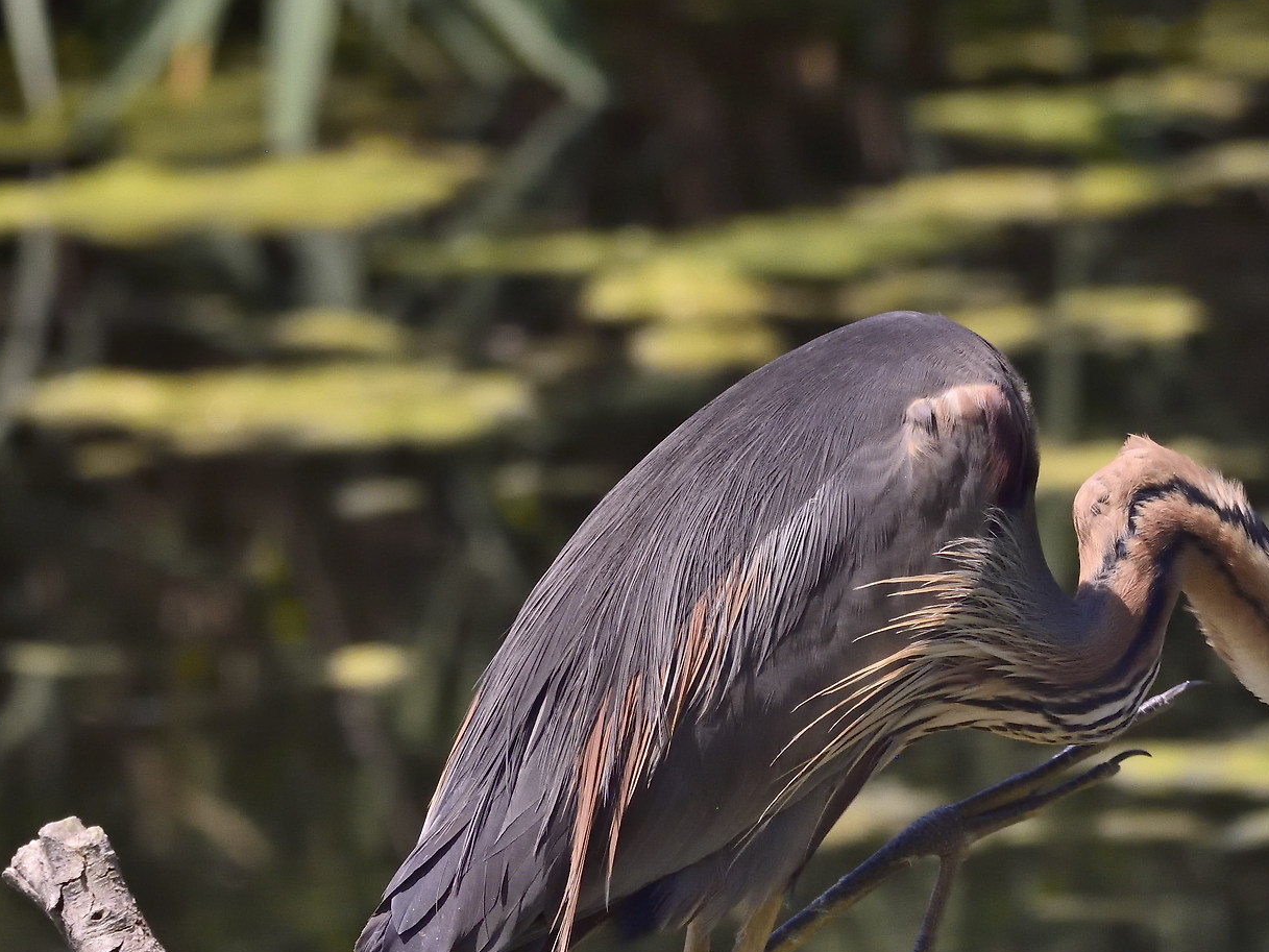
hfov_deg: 2.6
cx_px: 1165
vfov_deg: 1.9
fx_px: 28157
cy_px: 750
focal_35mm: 768
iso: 1400
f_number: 8
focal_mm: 270
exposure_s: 1/1000
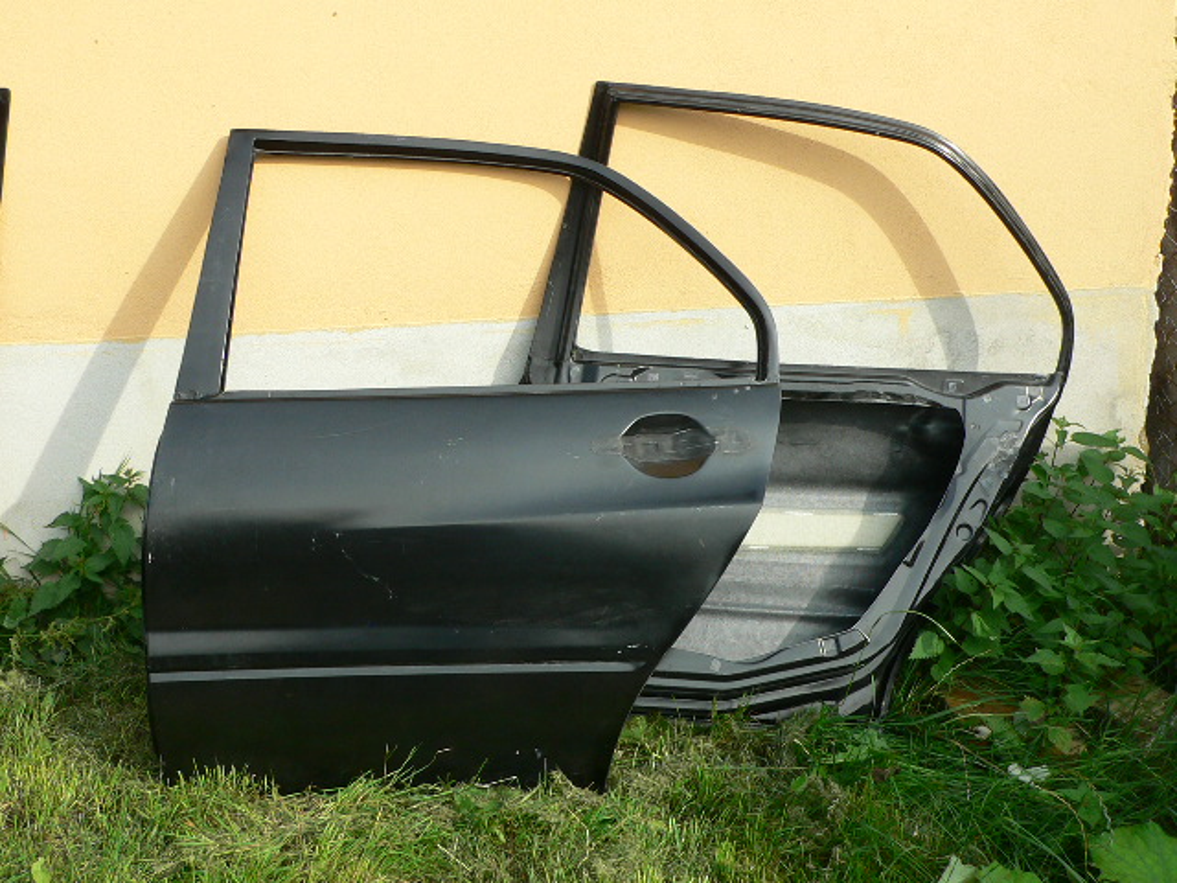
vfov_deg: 32.2
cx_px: 588
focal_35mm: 45
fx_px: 1530
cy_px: 442
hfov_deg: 42.1
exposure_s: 1/125
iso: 80
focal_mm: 6
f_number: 4
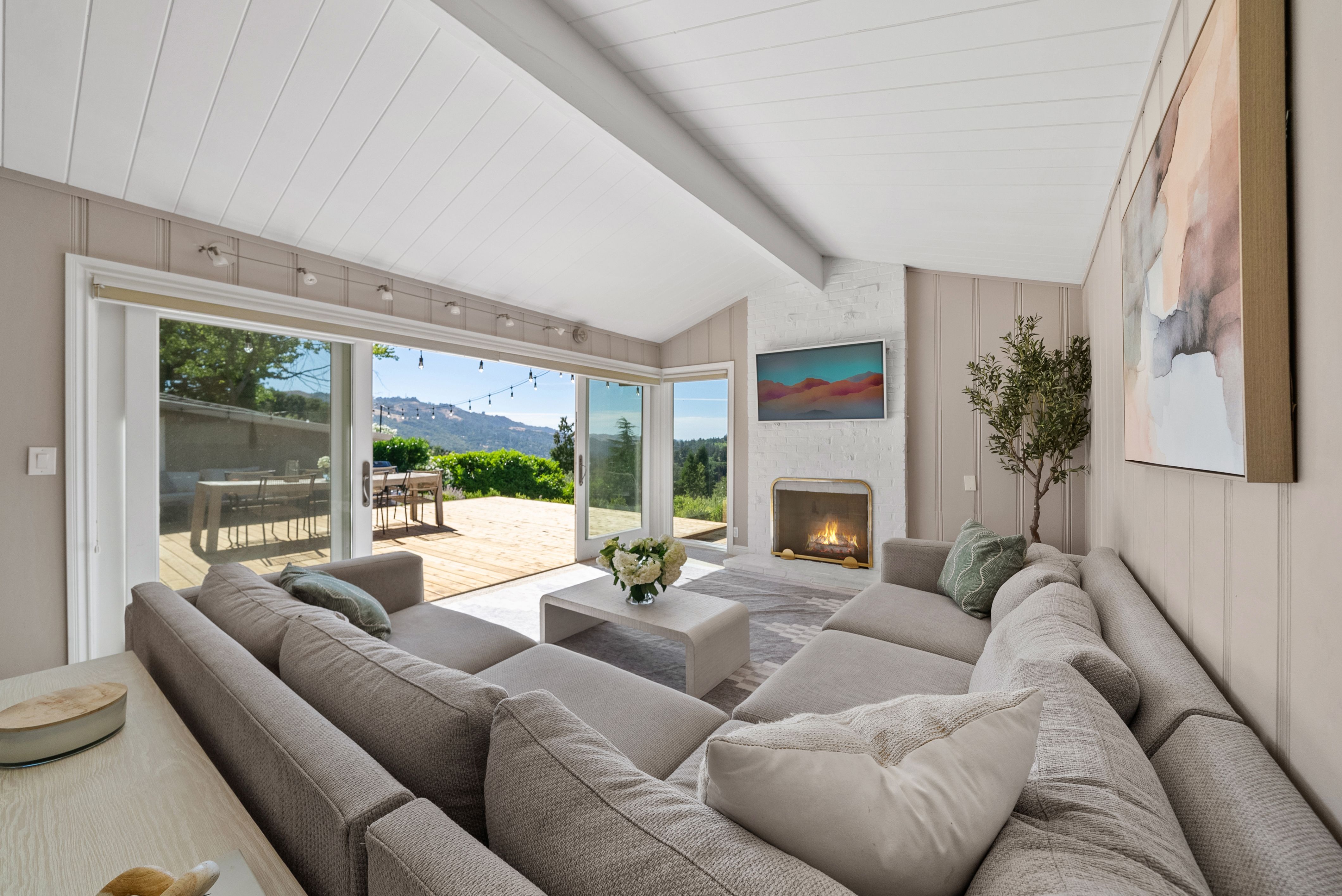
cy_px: 448
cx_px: 671
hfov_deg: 108.3
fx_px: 485
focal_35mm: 13
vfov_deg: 85.5
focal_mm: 13
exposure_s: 1/80
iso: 640
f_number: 8
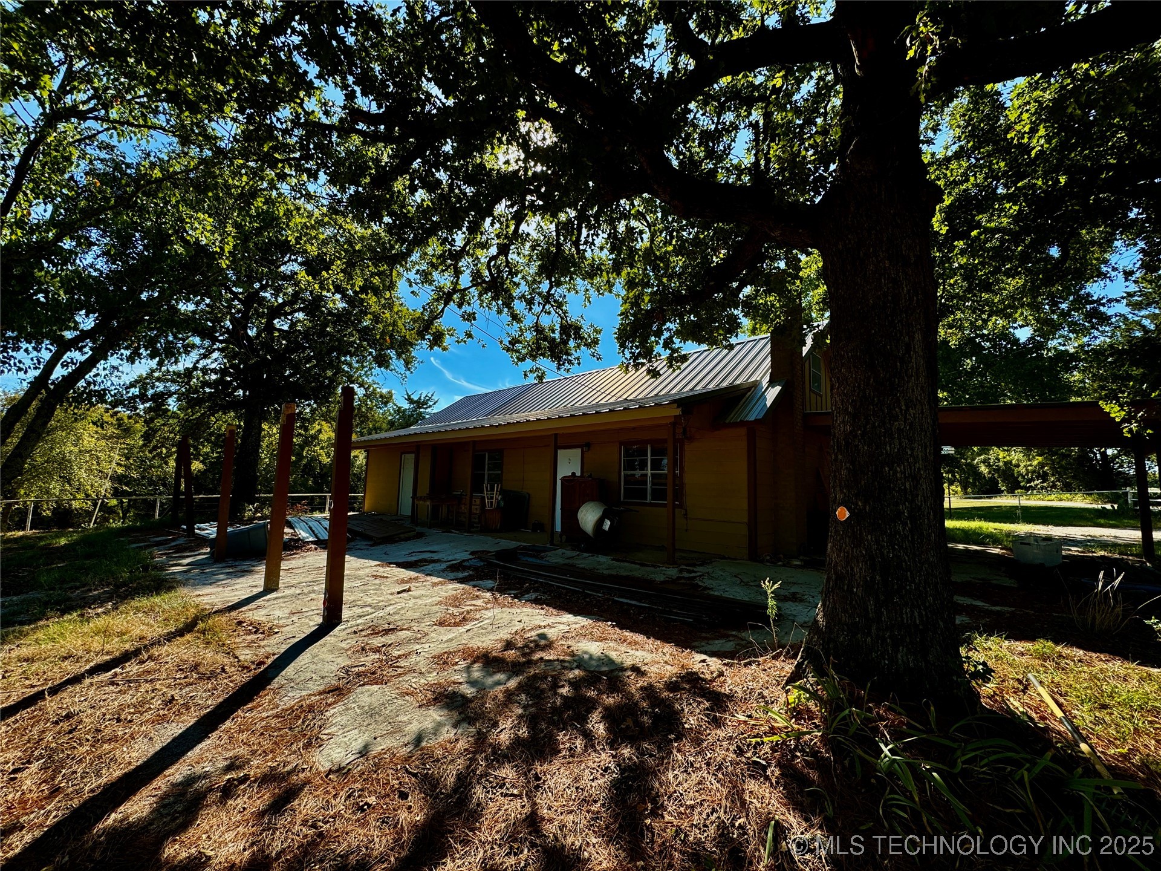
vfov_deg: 85.7
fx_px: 470
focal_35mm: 14
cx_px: 580
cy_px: 436
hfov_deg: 102.1
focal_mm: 2.22
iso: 50
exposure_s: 1/932
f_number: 2.2
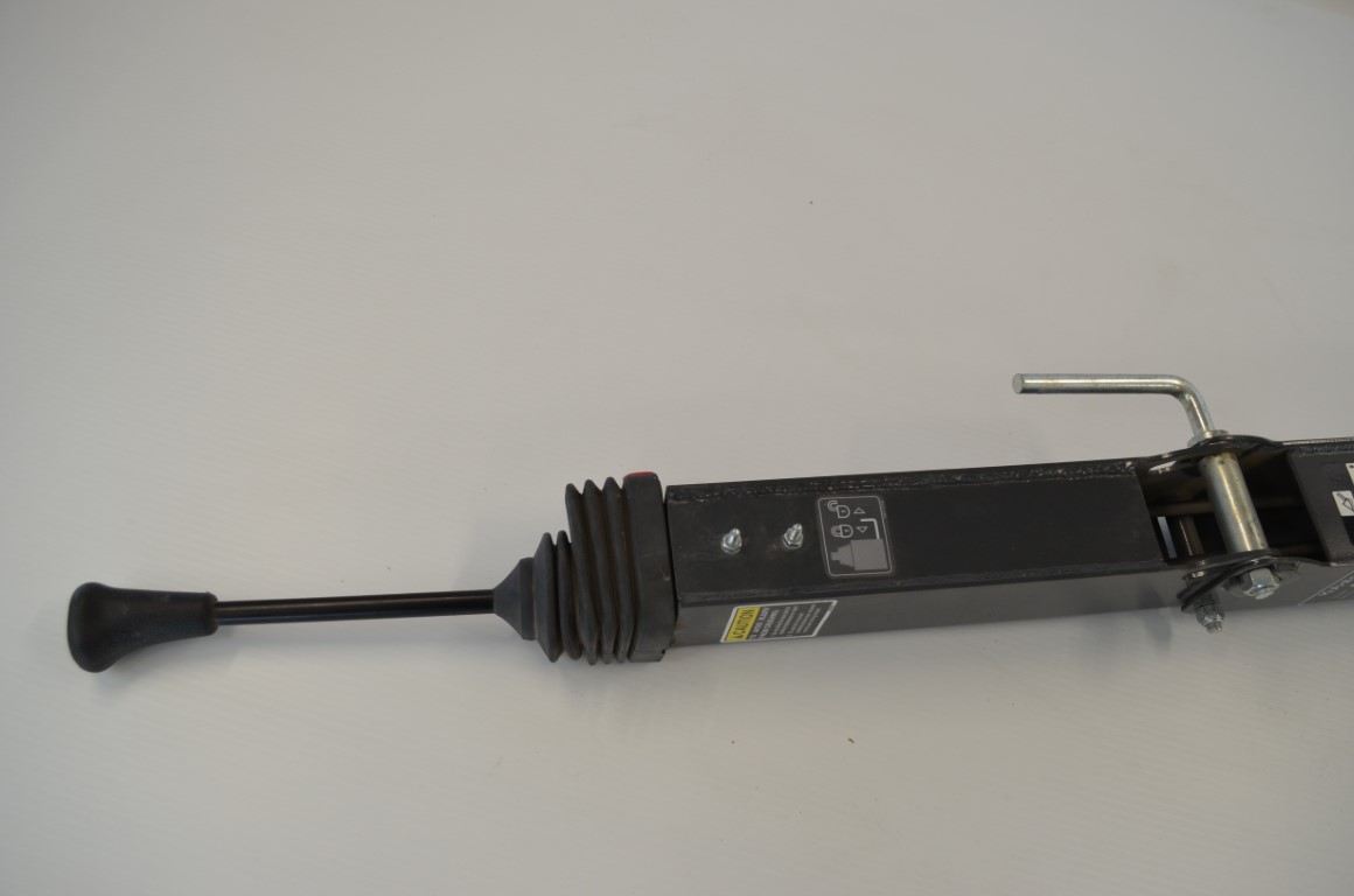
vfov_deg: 47.7
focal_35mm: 27
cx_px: 677
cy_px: 448
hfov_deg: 67.5
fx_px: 1013
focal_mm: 18
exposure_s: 1/125
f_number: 5.6
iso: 400
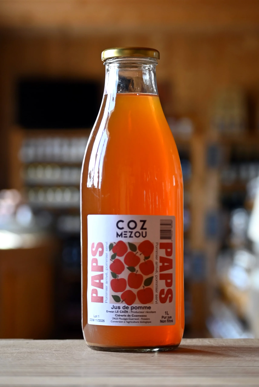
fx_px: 1131
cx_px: 130
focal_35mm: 105
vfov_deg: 19.4
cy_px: 194
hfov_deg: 13.1
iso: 640
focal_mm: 70
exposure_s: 1/125
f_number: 4.5
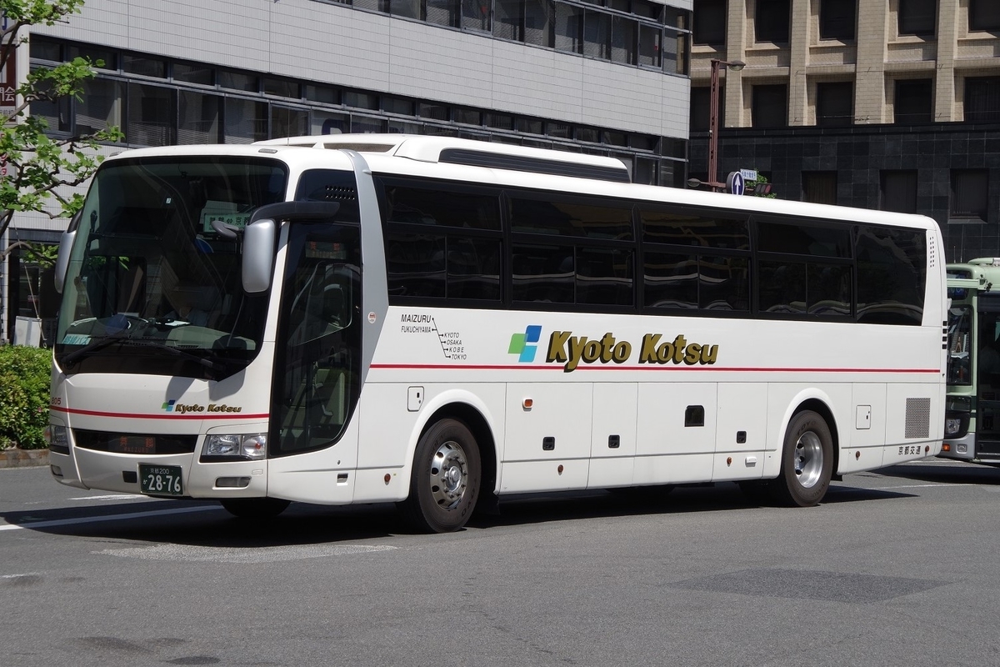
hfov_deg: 25.5
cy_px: 334
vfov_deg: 17.2
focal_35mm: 80
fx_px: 2208
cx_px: 500
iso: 200
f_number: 11
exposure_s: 1/320
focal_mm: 53
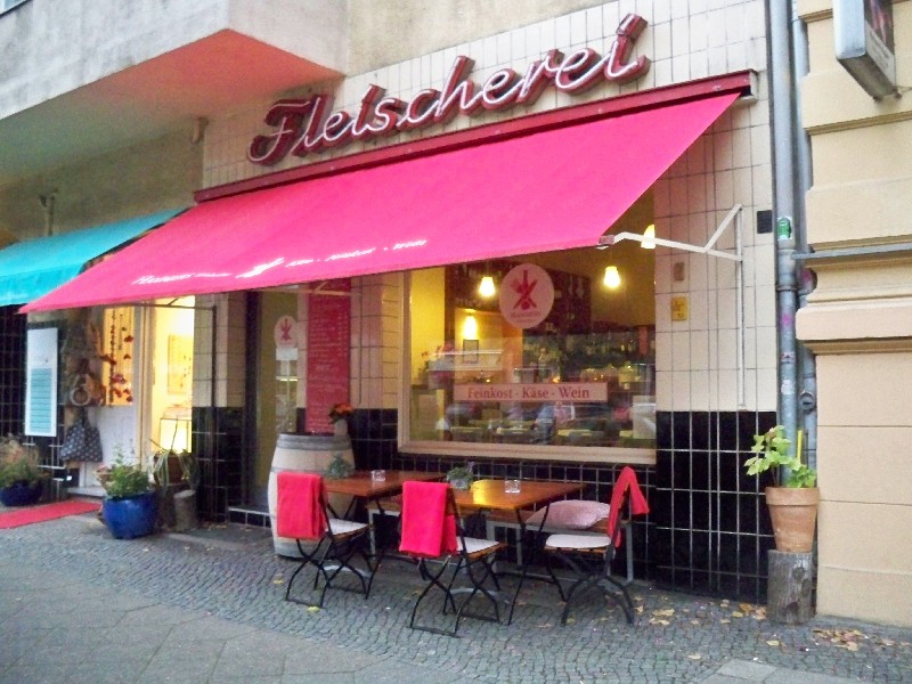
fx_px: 922
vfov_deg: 40.7
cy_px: 342
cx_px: 456
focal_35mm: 35
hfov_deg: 52.6
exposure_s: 1/60
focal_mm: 6.3
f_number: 3.1
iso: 1600
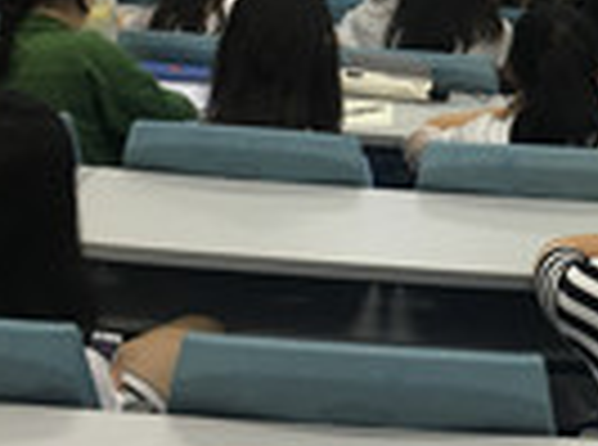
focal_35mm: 82
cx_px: 600
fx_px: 1413
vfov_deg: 17.0
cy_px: -106
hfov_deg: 22.9
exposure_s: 1/33
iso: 80
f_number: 2.2
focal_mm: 4.15
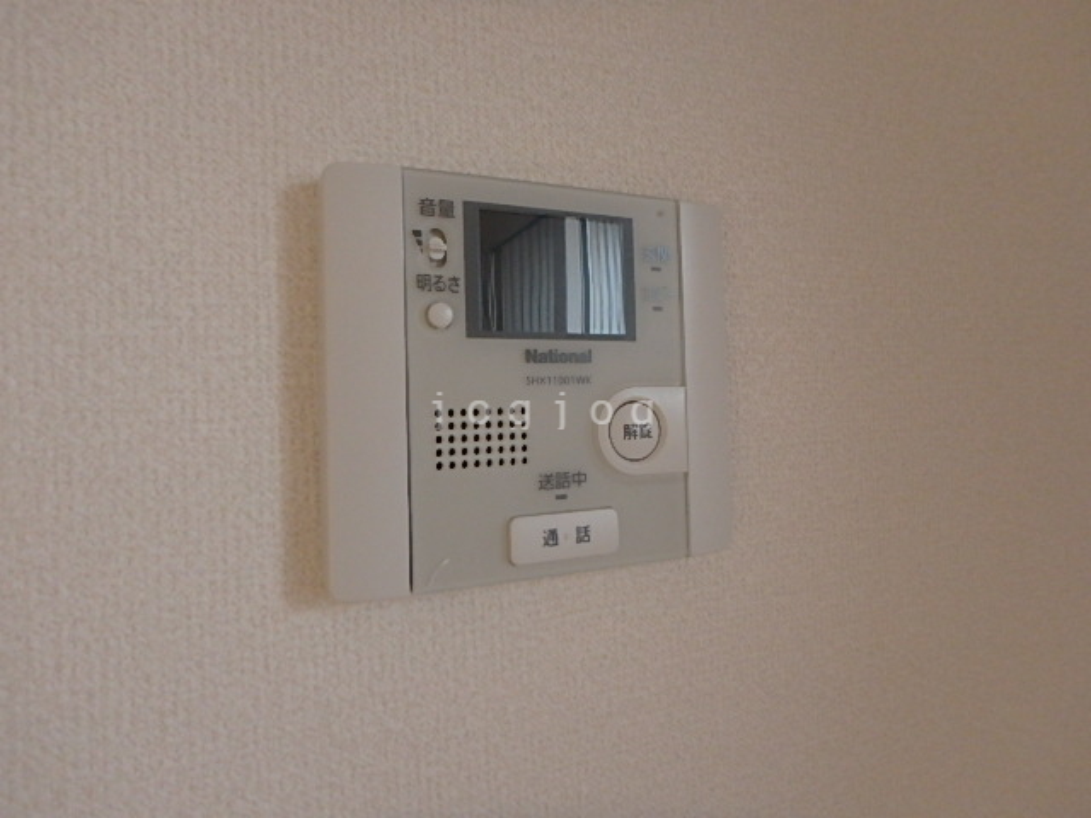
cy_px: 409
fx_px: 662
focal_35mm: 21
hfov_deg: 79.0
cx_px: 546
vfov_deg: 63.4
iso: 500
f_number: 3.5
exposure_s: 1/30
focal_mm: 3.7
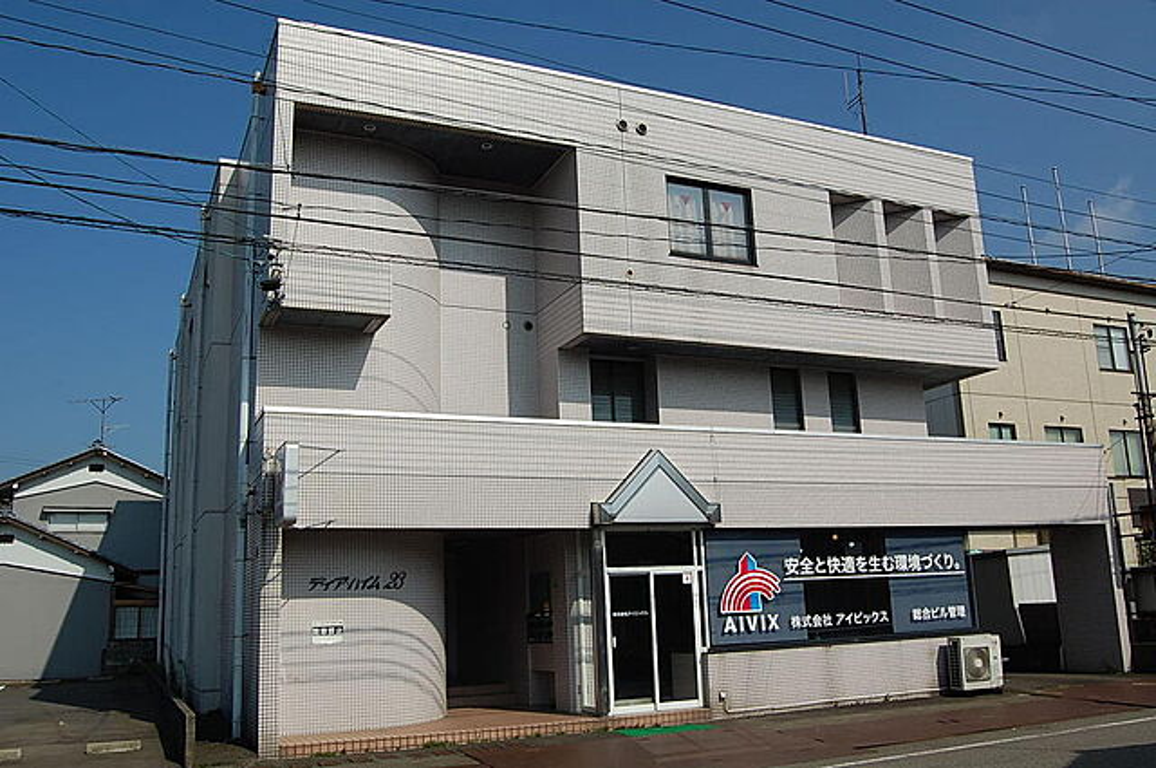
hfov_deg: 62.0
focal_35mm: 30
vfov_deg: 43.5
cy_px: 384
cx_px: 578
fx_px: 962
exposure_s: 1/500
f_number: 11
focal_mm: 20
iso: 200
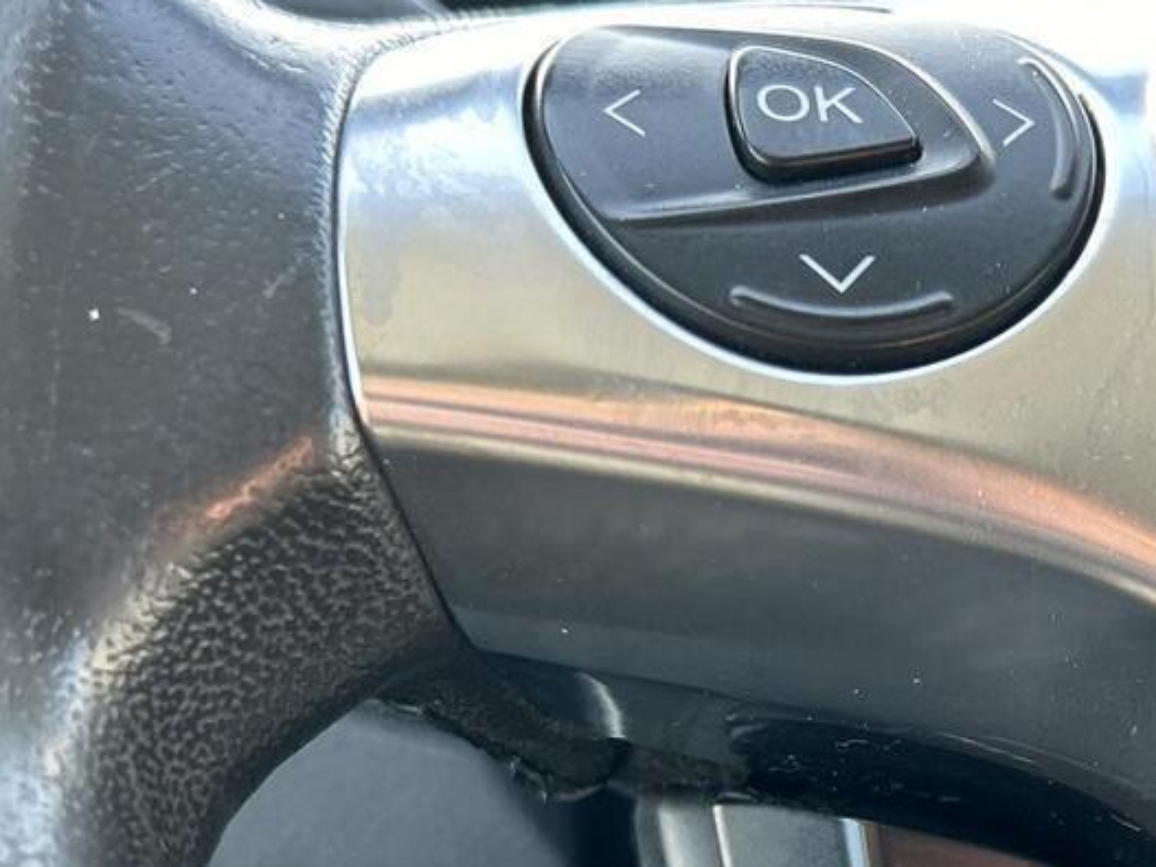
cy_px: 817
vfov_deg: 20.2
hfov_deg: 26.9
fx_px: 2371
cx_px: 908
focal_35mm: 71
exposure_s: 1/121
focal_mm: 5.7
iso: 100
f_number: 1.5
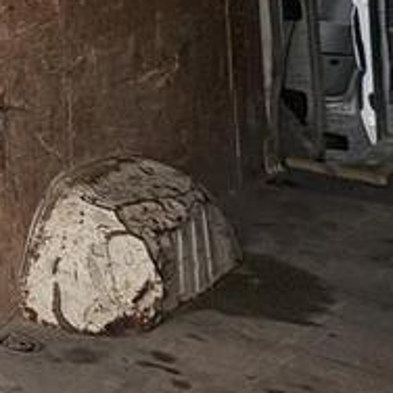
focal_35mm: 59
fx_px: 758
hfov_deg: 16.1
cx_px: -510
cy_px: -44
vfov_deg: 26.6
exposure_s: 1/314
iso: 40
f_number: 2.2
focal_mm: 2.22
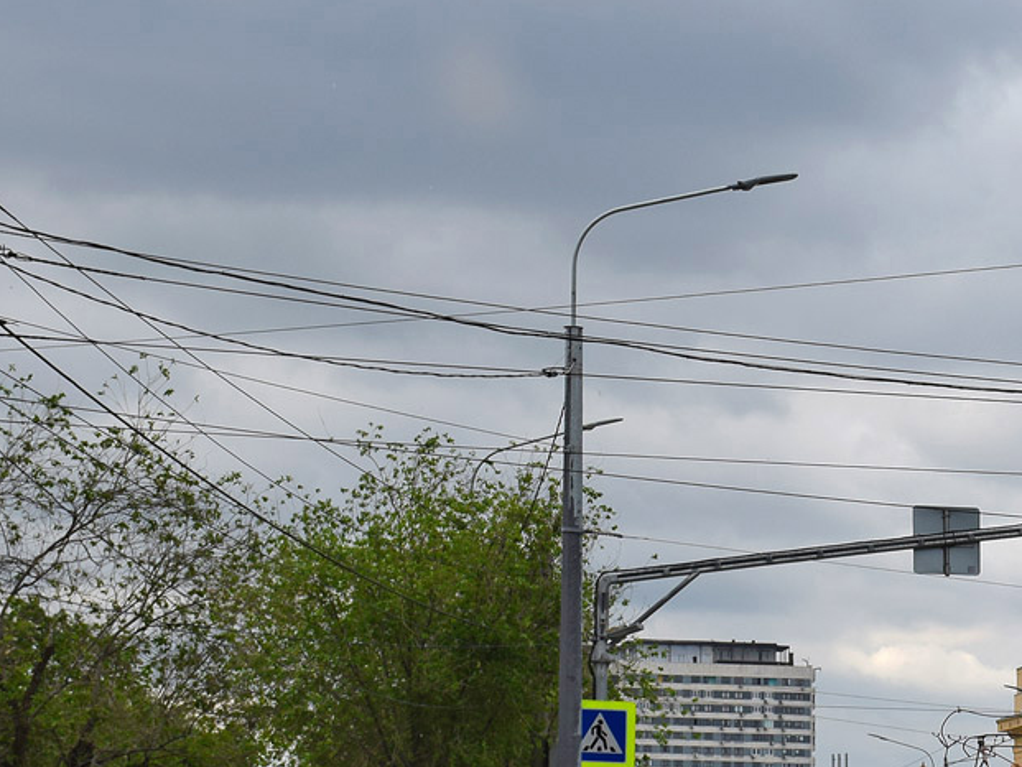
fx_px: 3868
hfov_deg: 14.8
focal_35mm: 131
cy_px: 453
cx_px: 1033
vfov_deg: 11.3
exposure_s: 1/500
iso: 200
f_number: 8
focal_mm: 38
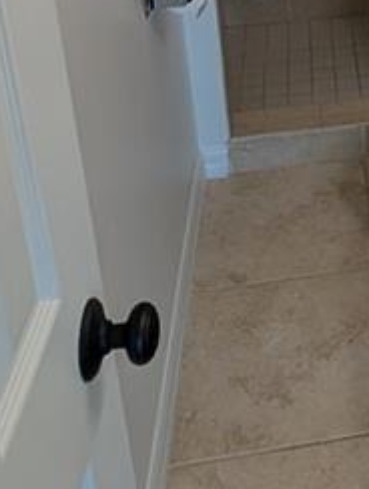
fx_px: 836
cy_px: -104
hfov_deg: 22.3
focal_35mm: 59
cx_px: 478
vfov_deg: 28.3
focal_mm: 2.02
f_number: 1.7
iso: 56
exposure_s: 1/243
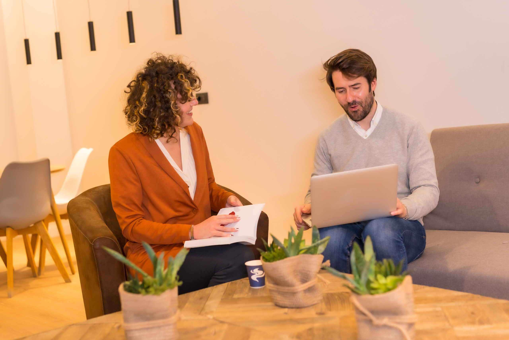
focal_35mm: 55
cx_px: 254
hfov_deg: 36.2
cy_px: 170
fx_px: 778
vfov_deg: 24.6
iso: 640
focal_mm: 55
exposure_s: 1/100
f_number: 2.8
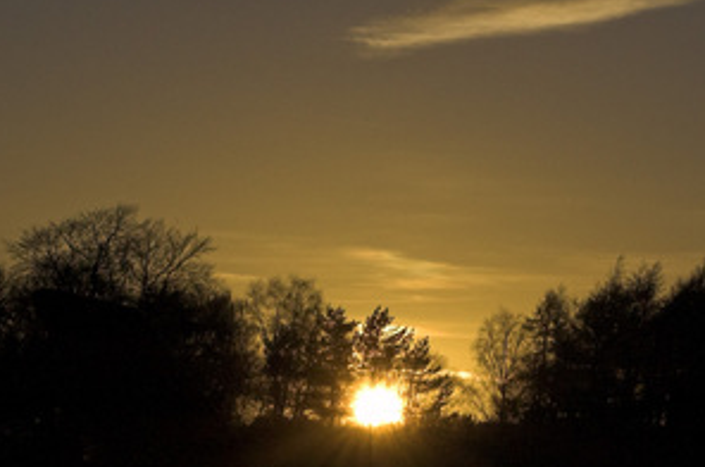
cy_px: 521
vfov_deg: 6.4
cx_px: 364
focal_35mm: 213
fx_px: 4162
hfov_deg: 9.7
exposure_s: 1/2000
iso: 800
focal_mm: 60
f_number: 5.6
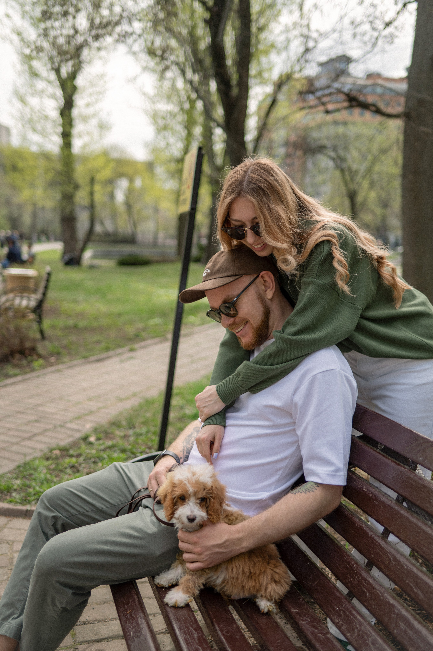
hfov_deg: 37.8
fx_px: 632
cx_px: 216
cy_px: 326
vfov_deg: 54.5
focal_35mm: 35
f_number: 1.8
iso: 125
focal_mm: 35
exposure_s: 1/3200
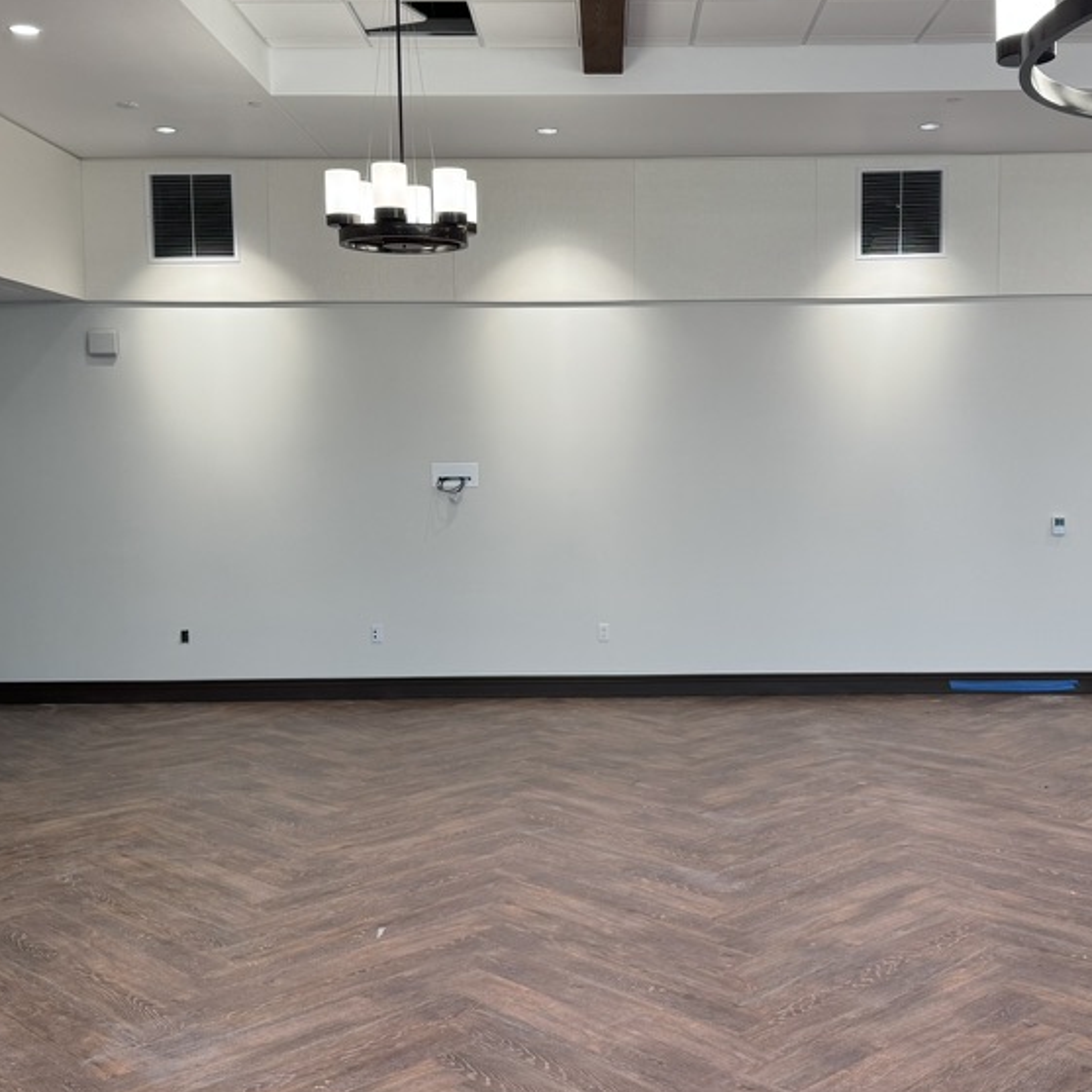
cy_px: 520
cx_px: 610
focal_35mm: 39
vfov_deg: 42.8
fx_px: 1392
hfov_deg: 42.8
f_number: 1.78
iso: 125
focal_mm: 6.76
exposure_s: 1/120
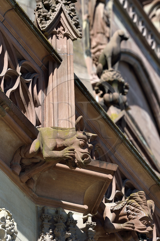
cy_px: 120
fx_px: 1334
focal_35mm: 200
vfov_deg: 10.3
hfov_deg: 6.9
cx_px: 80
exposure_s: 1/400
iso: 200
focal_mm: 200
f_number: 8
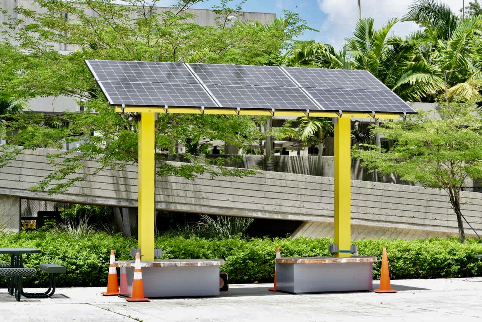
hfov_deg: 24.6
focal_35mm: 82
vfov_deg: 16.5
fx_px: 1104
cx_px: 241
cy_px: 161
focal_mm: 55
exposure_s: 1/320
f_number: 8
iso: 200
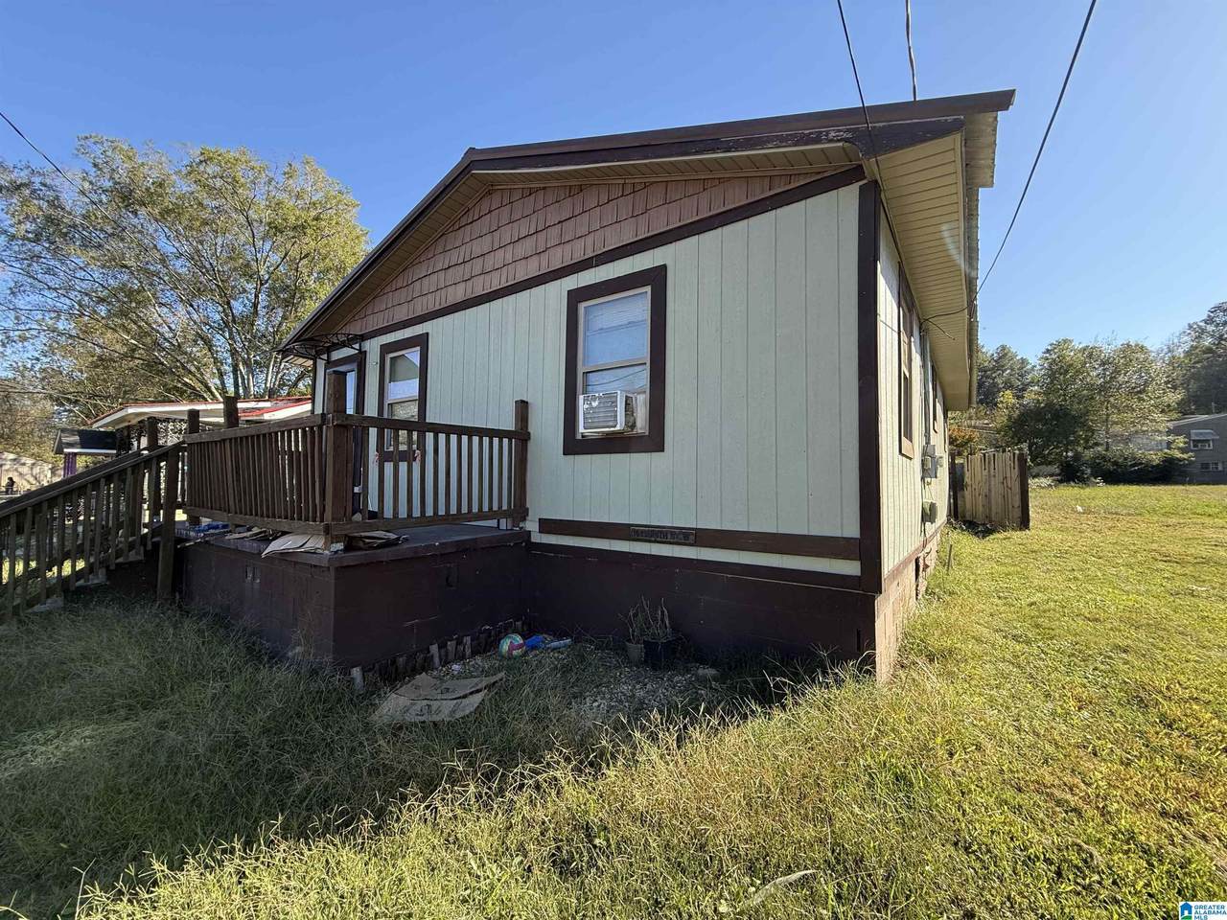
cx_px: 614
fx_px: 496
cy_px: 460
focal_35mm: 14
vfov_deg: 85.7
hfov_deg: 102.1
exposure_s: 1/430
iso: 64
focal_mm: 2.22
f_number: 2.2
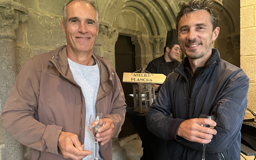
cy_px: 86
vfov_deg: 44.5
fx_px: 195
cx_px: 128
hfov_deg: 66.5
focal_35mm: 28
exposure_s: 1/50
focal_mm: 5.7
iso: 500
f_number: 1.5
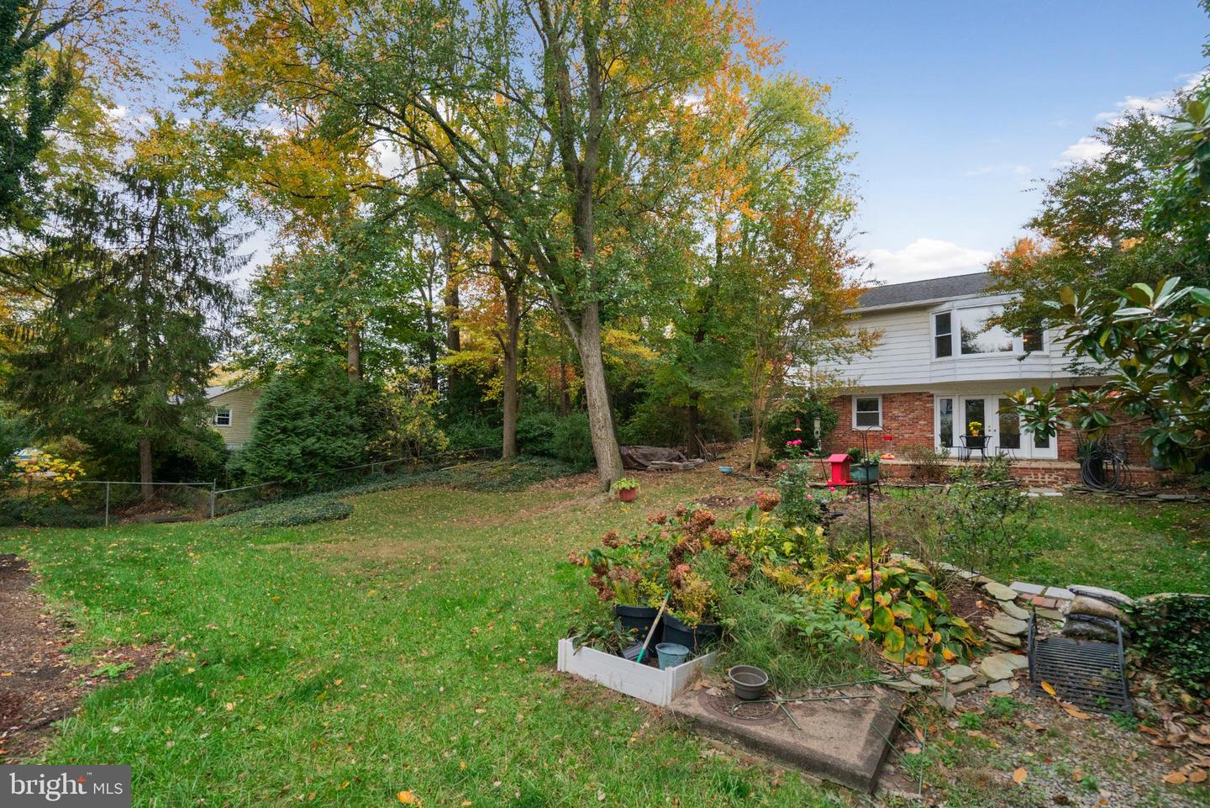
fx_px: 538
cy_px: 404
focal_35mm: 16
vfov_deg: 73.8
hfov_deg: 96.7
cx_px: 605
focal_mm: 16
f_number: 8
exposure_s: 1/500
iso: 1250
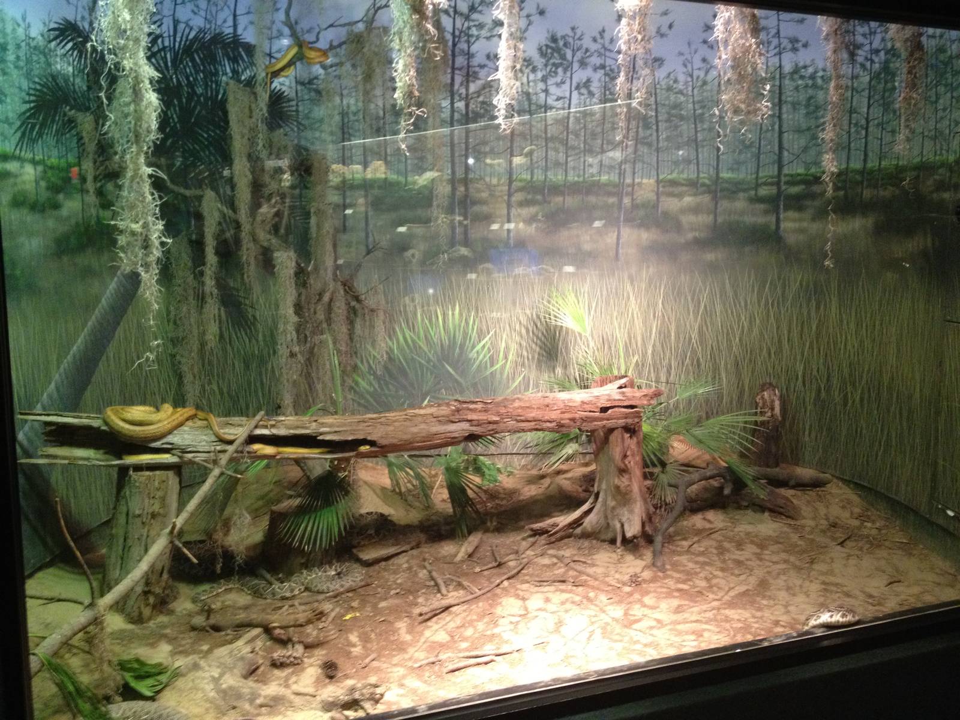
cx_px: 480
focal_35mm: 35
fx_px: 971
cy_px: 360
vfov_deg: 40.7
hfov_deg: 52.6
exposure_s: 1/20
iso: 320
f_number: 2.4
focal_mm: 4.28
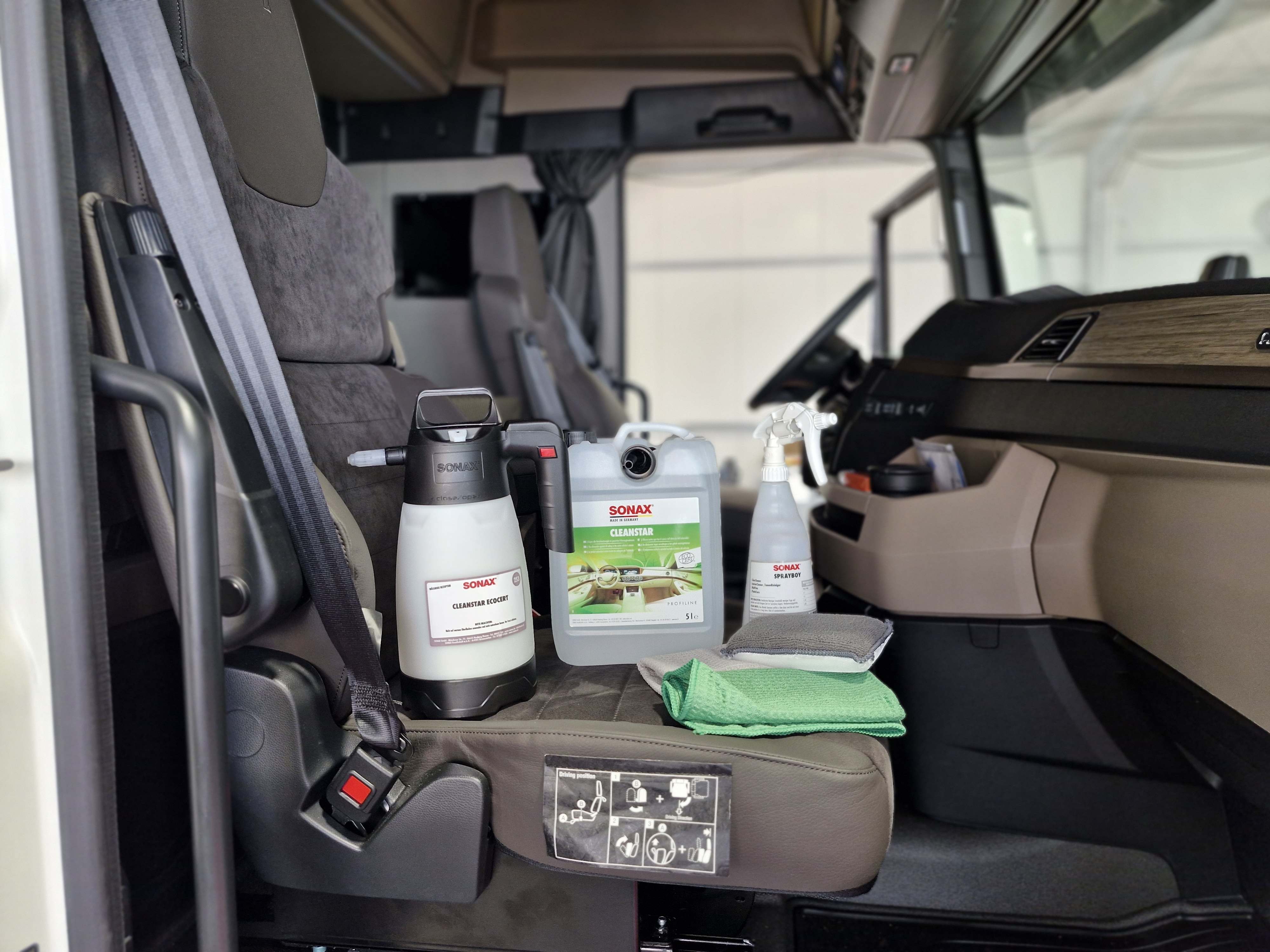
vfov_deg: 58.9
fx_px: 844
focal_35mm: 23
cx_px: 635
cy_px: 476
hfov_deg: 73.9
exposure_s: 1/100
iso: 200
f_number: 1.8
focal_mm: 5.54
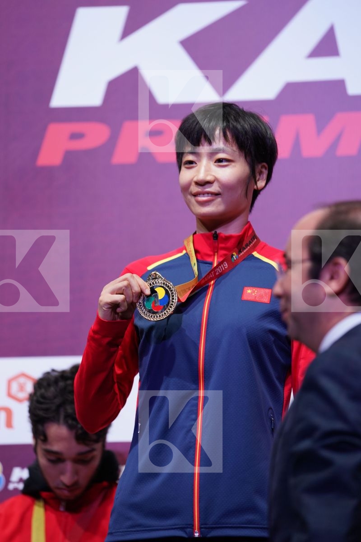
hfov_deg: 6.9
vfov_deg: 10.3
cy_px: 271
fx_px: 3008
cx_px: 180
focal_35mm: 200
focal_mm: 200
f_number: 2.8
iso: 800
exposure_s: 1/250
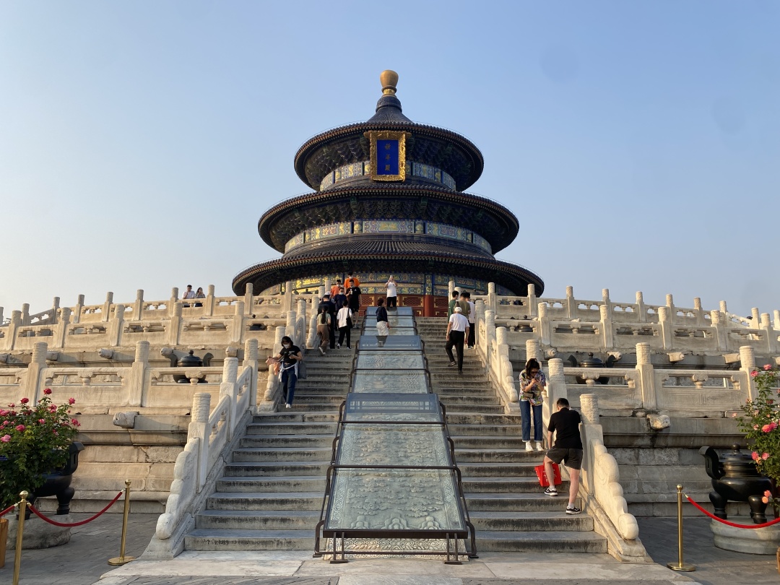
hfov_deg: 67.3
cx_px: 390
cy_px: 292
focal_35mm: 26
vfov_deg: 53.1
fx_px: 586
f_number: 1.8
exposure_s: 1/877
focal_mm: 4.25
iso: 32
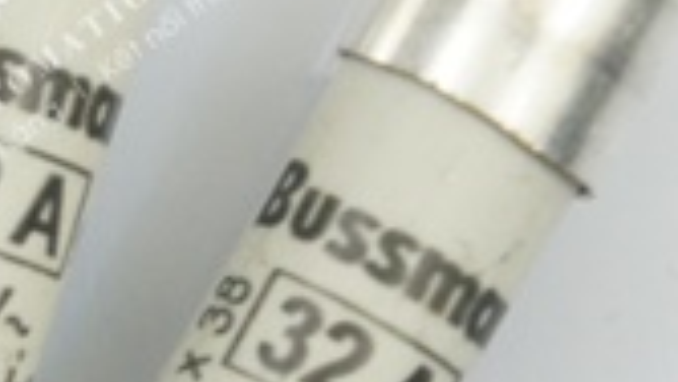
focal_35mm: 356
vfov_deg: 3.4
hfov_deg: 6.0
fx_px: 6401
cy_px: 221
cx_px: -483
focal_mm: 54
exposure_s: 1/13
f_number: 5.6
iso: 1600
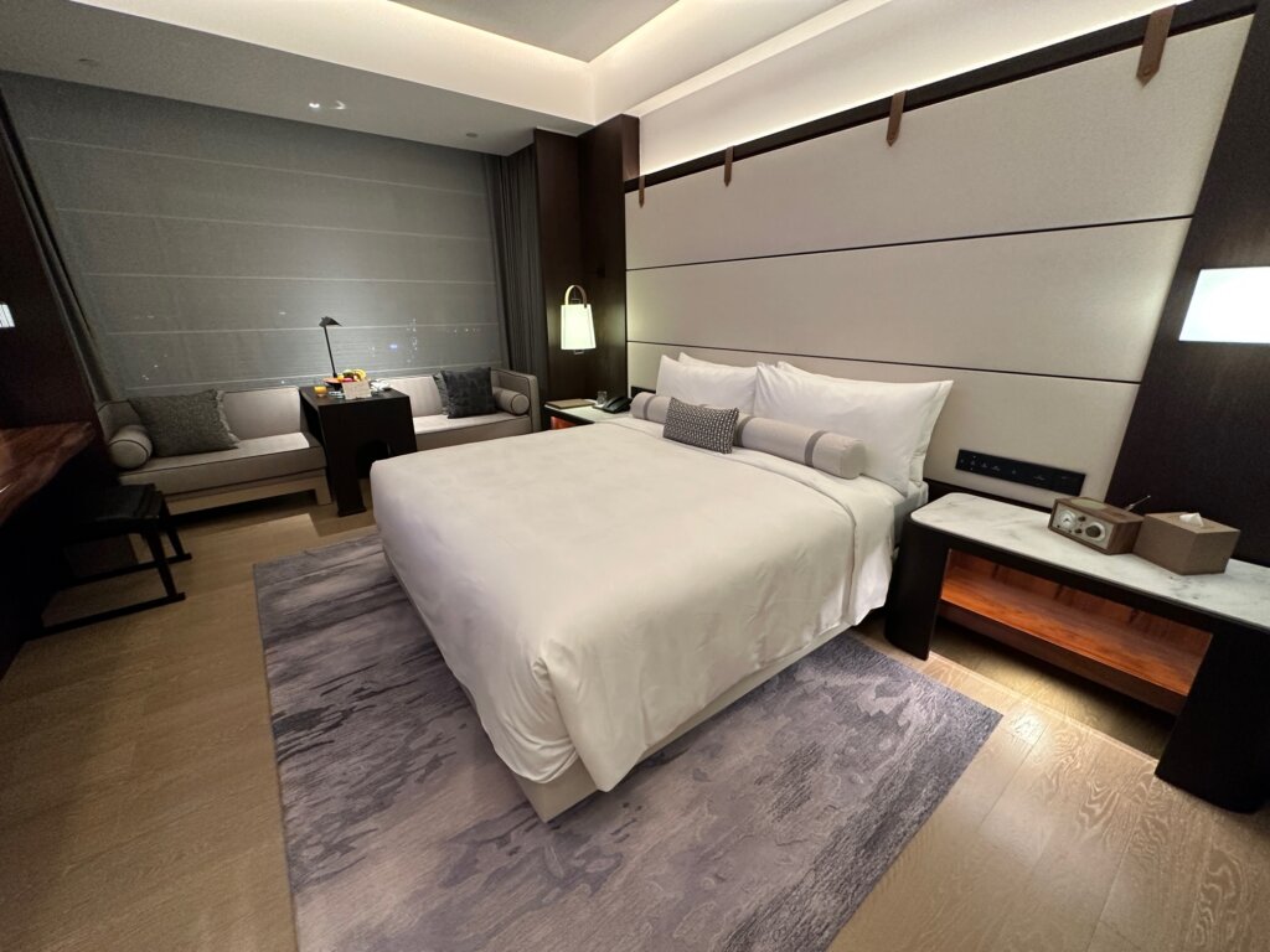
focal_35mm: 14
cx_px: 635
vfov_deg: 85.7
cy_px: 476
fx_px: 514
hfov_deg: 102.1
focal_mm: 2.22
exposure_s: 1/50
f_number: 2.2
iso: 320
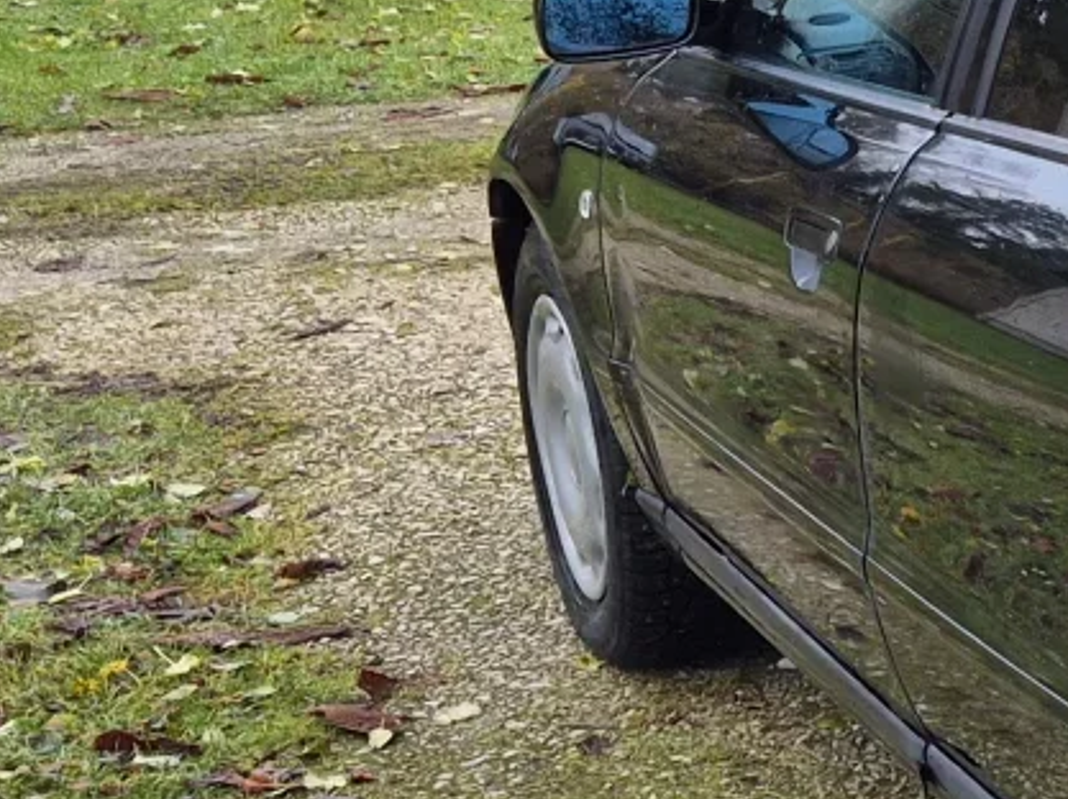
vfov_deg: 13.9
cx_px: 1964
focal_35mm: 106
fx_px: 3268
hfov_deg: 15.7
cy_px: 453
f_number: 1.8
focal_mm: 5.4
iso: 32
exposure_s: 1/180
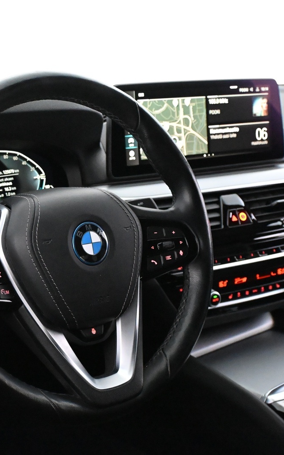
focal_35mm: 56
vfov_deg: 36.3
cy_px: 228
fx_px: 694
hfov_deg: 23.0
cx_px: 91
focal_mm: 24
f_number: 4.2
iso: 10000
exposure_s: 1/60
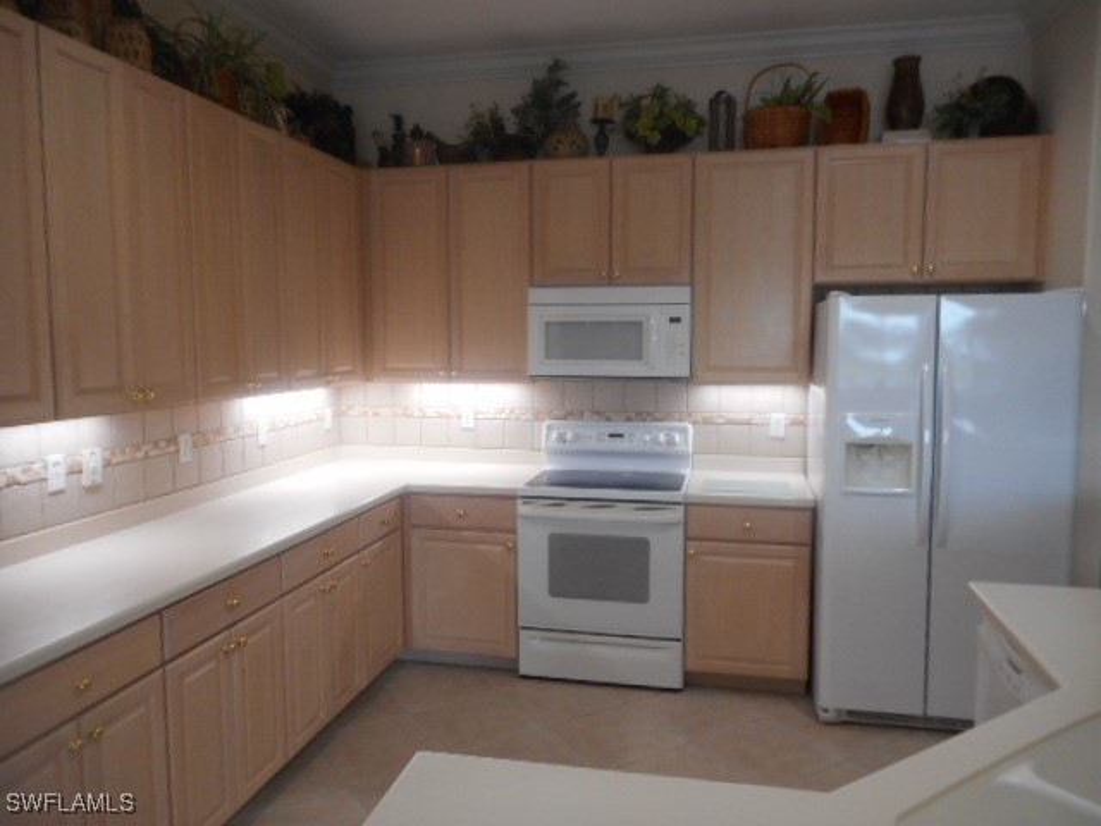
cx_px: 550
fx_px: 795
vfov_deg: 54.9
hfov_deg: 69.4
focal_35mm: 25
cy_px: 413
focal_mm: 4.5
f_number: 3.7
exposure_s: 1/30
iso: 200
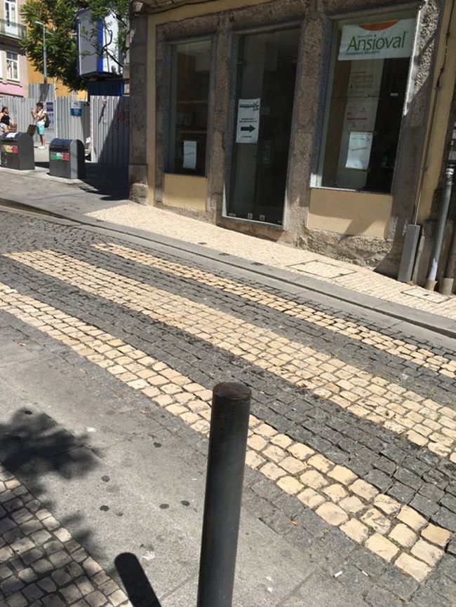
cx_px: 228
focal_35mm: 29
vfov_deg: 61.6
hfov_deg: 48.2
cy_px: 304
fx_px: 509
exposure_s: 1/2079
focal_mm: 4.15
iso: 25
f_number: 2.2
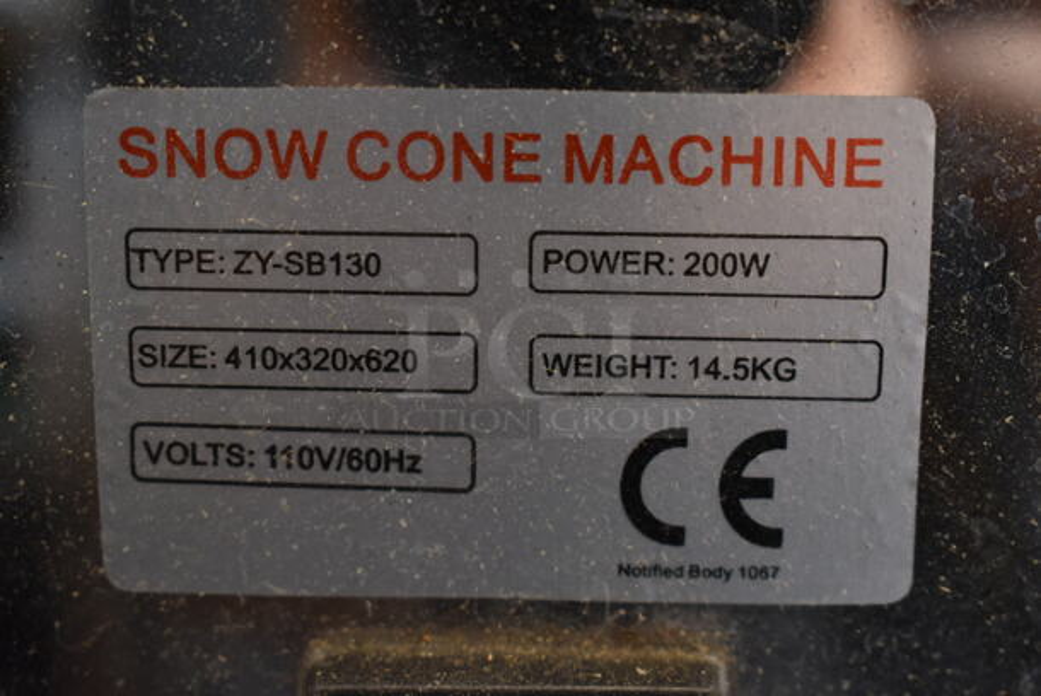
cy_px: 348
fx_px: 1954
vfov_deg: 20.2
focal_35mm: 68
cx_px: 520
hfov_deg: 29.8
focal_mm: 45
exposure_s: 1/80
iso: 1000
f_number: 5
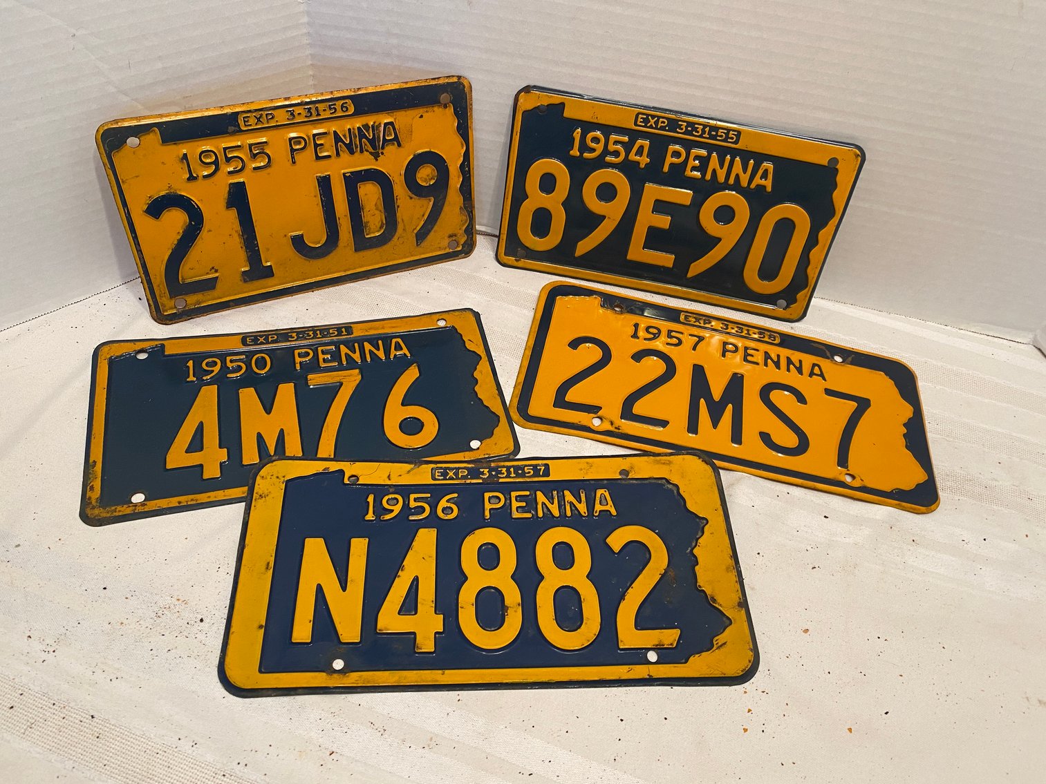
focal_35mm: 26
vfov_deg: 53.1
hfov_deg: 67.3
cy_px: 392
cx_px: 523
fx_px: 786
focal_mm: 4.25
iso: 100
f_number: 1.8
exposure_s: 1/60
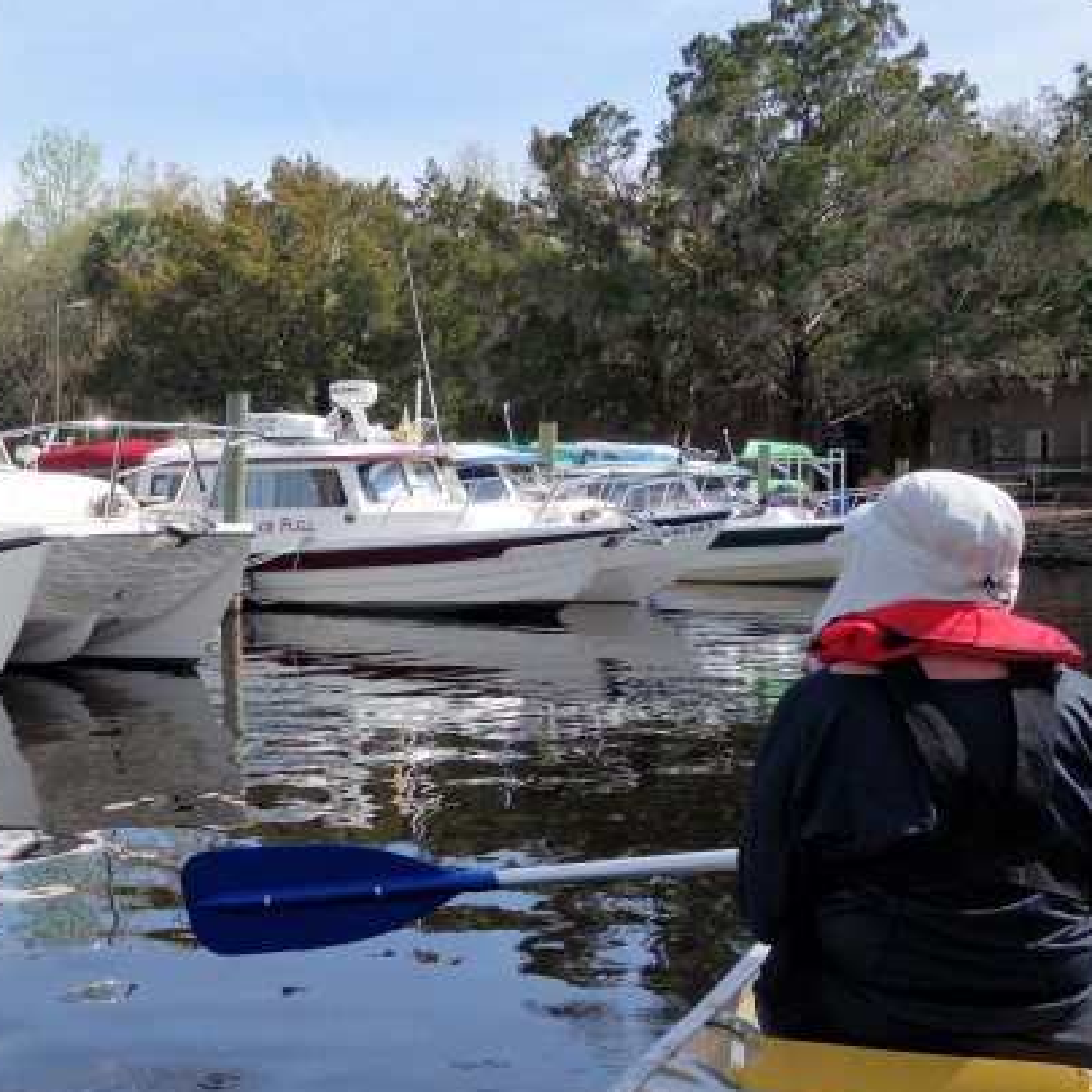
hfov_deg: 33.5
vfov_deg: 36.1
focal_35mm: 47
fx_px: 1677
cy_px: 535
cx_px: 46
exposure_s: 1/500
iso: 125
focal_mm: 10.4
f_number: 5.6
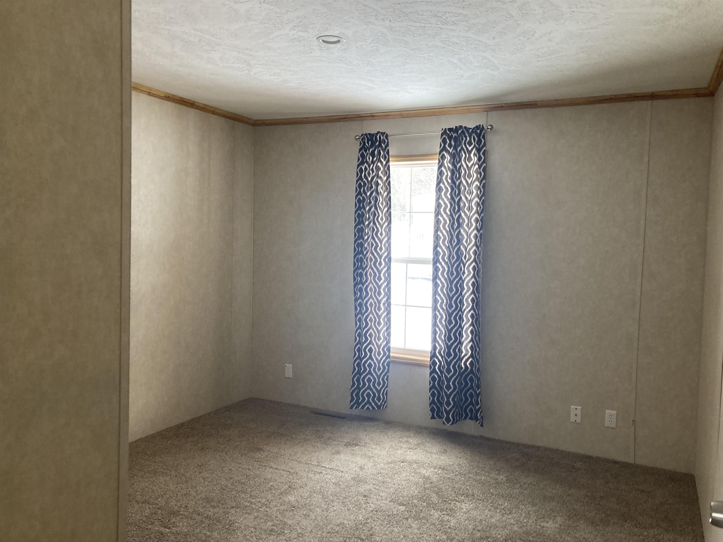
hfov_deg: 63.4
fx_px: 585
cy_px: 271
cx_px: 362
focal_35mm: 28
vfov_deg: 49.7
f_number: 1.8
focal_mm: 3.99
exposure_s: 1/60
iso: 125
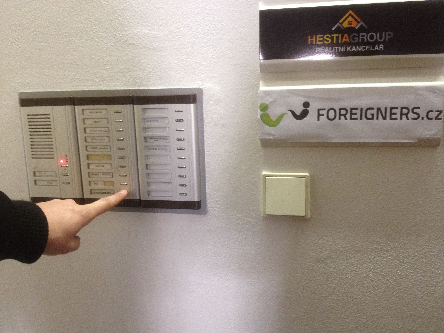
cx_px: 222
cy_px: 166
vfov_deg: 40.7
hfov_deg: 52.6
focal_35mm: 35
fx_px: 449
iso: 200
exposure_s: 1/20
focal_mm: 4.28
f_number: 2.4
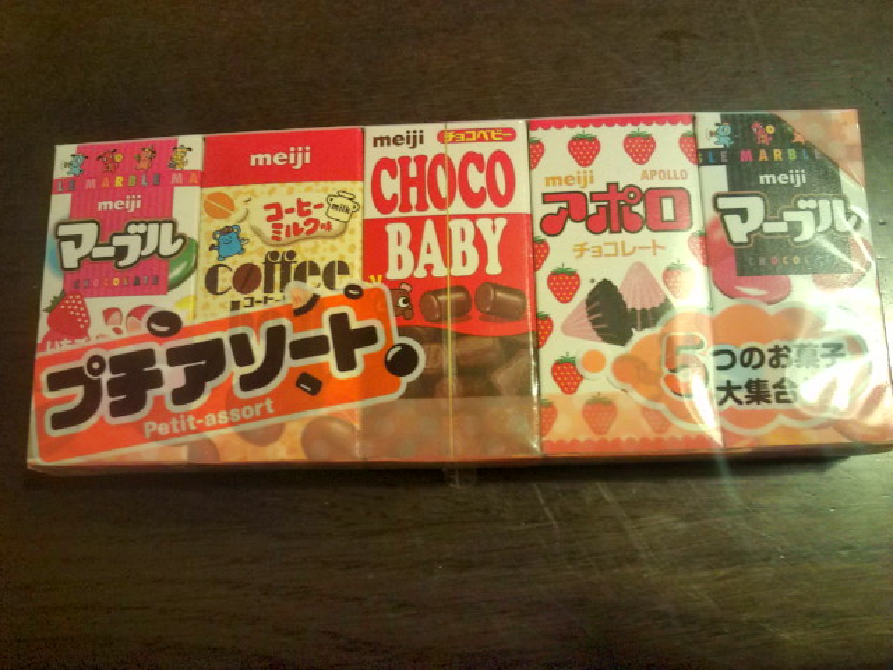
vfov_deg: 44.2
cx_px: 446
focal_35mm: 32
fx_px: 826
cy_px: 335
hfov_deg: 56.8
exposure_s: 1/8.49
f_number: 2.8
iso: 102
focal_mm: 3.3
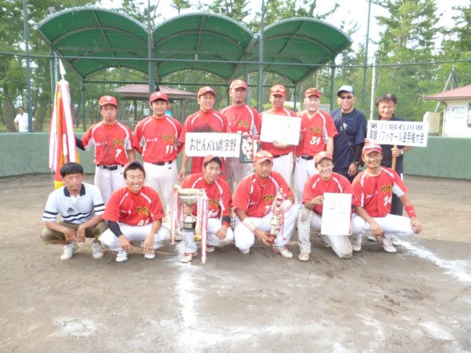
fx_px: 381
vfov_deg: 49.7
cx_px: 236
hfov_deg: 63.4
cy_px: 176
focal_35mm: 28
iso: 100
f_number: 3.1
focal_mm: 5
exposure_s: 1/100
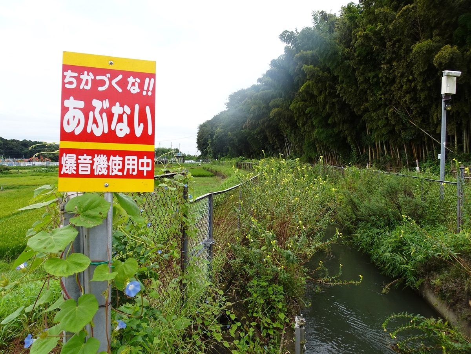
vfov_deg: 56.8
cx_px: 236
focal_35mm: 24
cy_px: 177
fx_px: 327
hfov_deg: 71.6
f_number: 3.5
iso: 80
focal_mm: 4.25
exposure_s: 1/100
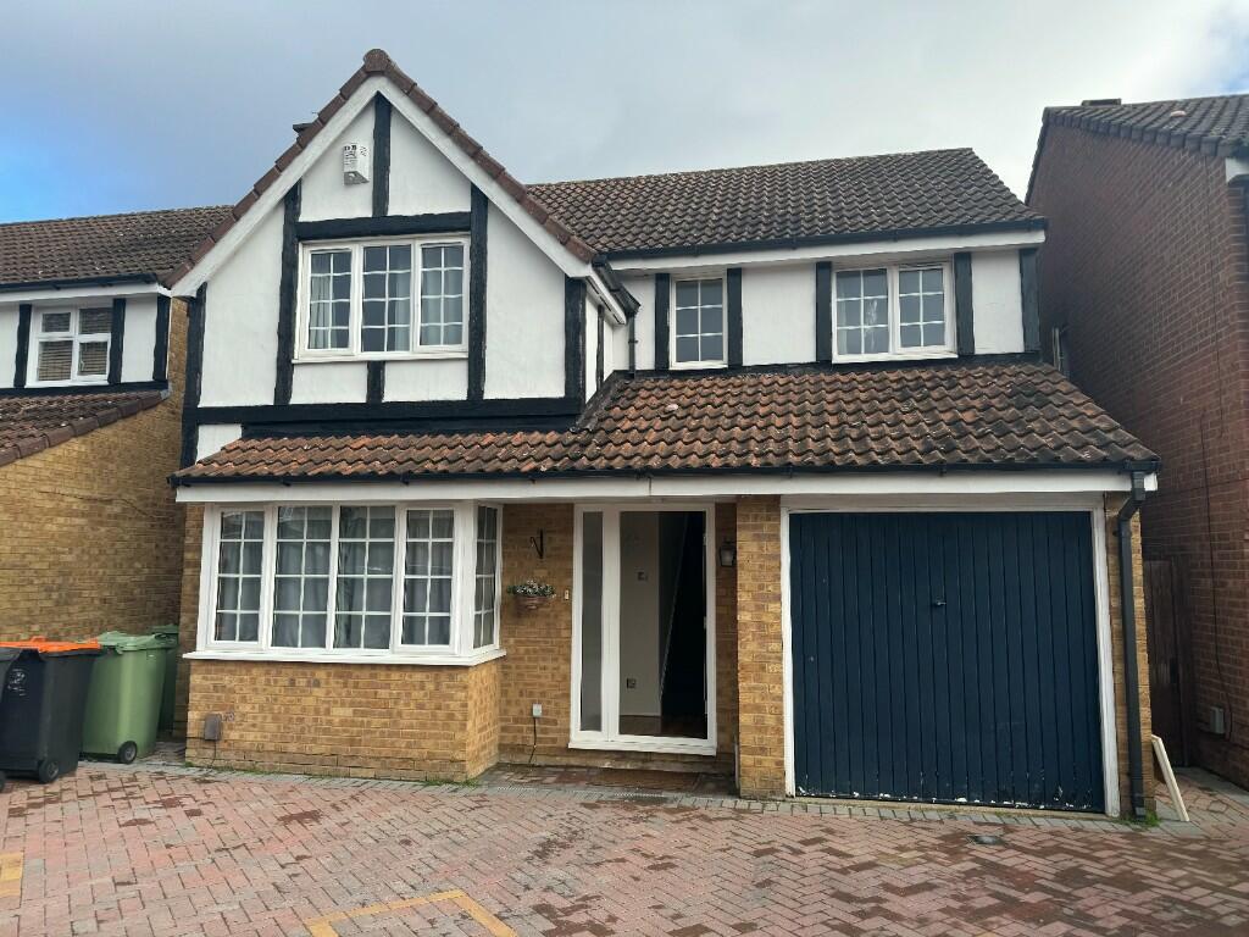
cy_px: 468
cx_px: 624
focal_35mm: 24
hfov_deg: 71.6
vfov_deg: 56.8
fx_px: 866
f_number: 1.78
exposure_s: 1/1637
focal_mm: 6.86
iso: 80
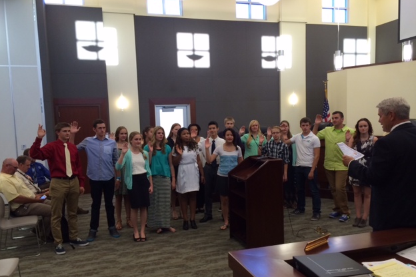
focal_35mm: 32
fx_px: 370
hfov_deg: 58.7
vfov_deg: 41.0
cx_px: 207
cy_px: 156
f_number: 2.2
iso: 50
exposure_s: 1/30
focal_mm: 4.12
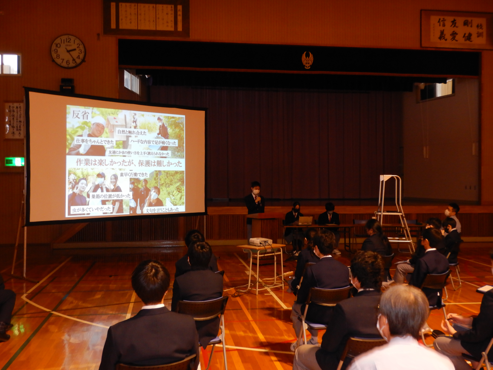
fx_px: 570
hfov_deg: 46.8
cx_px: 246
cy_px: 185
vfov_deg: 36.0
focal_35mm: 40
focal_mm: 7.2
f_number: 4.2
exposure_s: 1/30
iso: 800
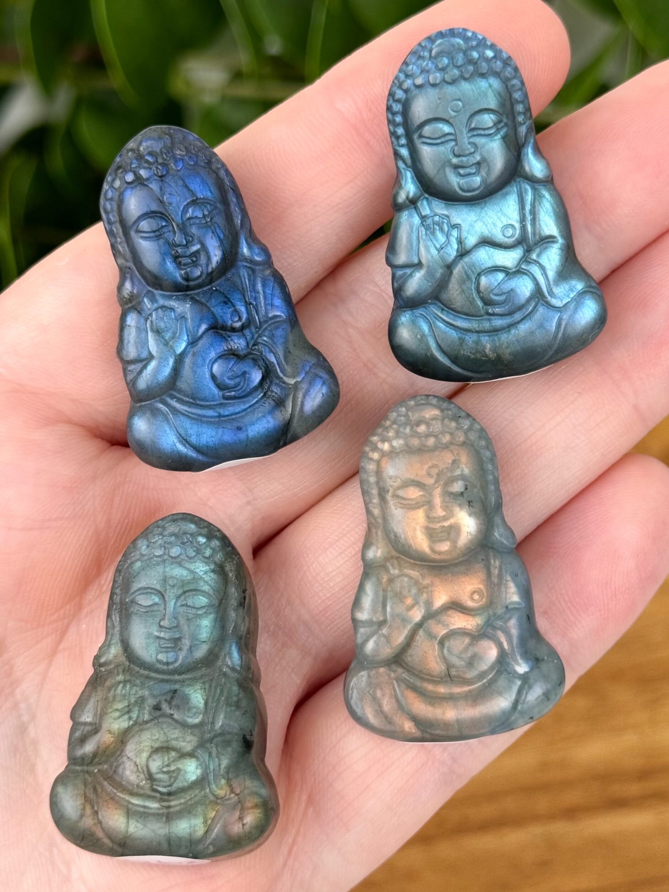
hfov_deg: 29.7
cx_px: 330
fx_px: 1263
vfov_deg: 38.9
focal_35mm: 49
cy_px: 447
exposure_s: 1/140
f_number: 1.8
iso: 50
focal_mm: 6.76
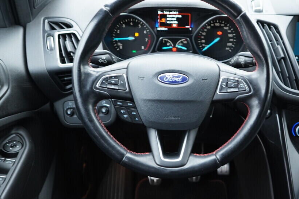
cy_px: 87
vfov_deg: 29.8
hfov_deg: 43.3
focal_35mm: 45
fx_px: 374
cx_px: 187
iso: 500
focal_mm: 24
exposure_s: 1/40
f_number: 2.8
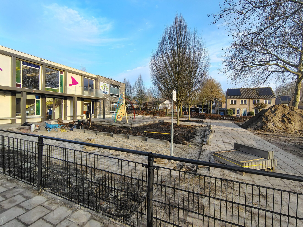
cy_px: 114
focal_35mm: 16
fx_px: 140
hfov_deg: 94.5
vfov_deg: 78.1
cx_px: 152
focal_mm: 2.13
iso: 100
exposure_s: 1/324
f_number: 2.2
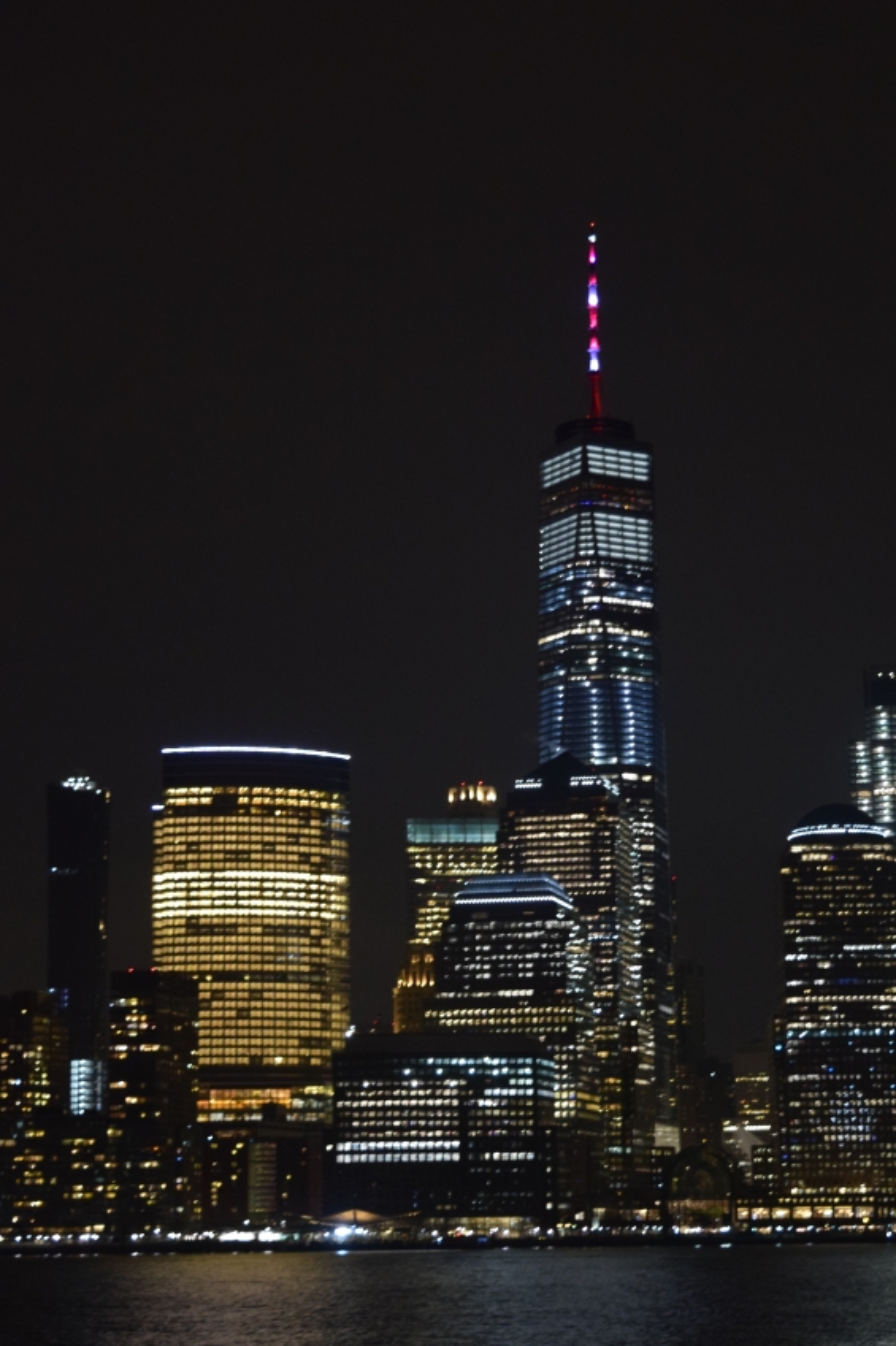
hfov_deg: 17.9
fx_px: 2841
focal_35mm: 76
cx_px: 503
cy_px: 726
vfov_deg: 26.7
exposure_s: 1/8
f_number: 5
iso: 1600
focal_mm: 42
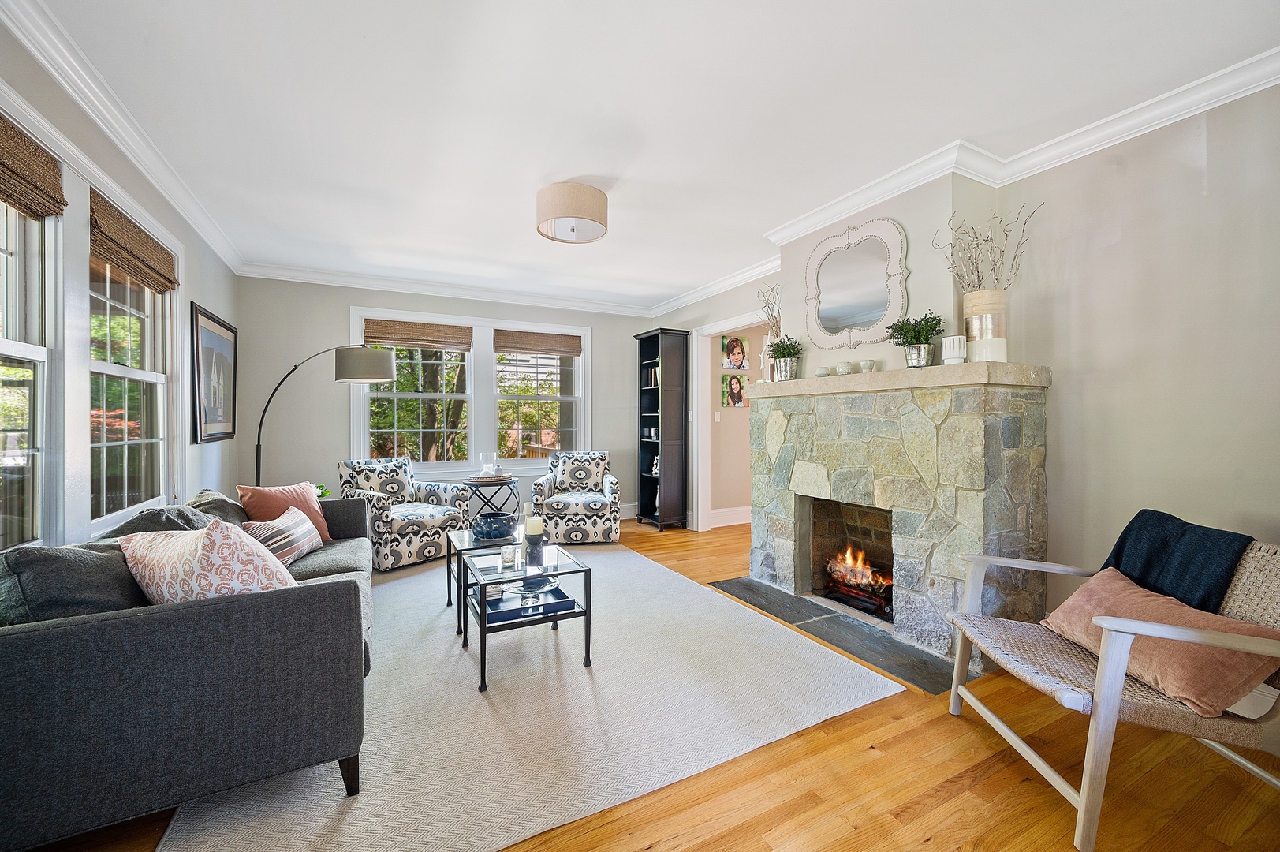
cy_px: 426
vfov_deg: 81.1
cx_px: 640
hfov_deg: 104.3
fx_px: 497
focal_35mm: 14
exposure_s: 6
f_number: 8
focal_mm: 14
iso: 200
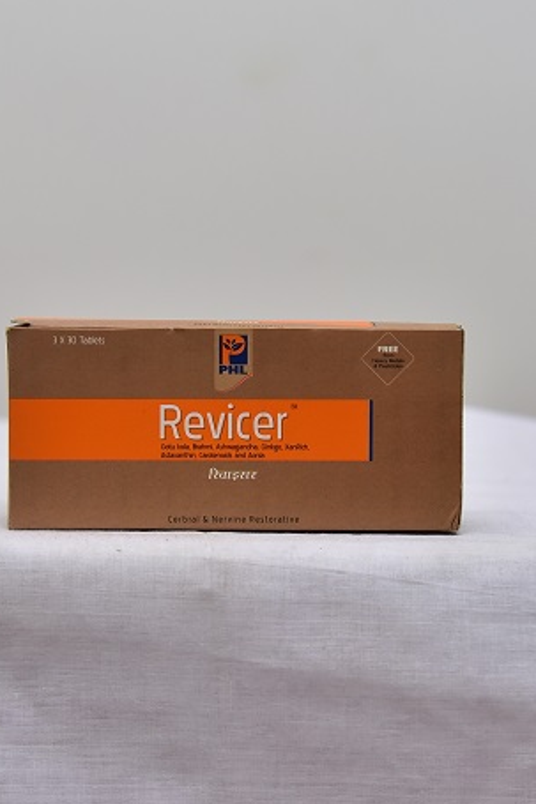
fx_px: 1497
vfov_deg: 30.1
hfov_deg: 20.3
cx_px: 230
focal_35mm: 67
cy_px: 428
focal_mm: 58
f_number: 4.5
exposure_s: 1/125
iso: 1600
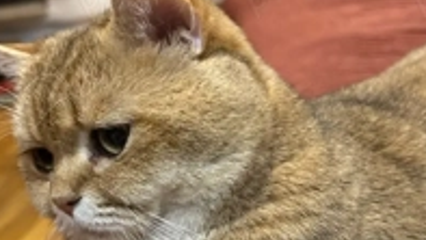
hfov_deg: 39.1
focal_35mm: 53
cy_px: 154
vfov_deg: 22.6
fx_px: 599
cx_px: 190
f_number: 1.78
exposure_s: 1/50
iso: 400
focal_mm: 6.86
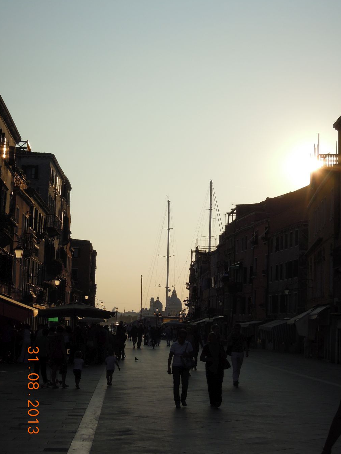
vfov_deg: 27.4
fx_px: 933
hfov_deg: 20.7
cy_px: 226
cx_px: 170
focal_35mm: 71
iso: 160
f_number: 5
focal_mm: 12.5
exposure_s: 1/2000
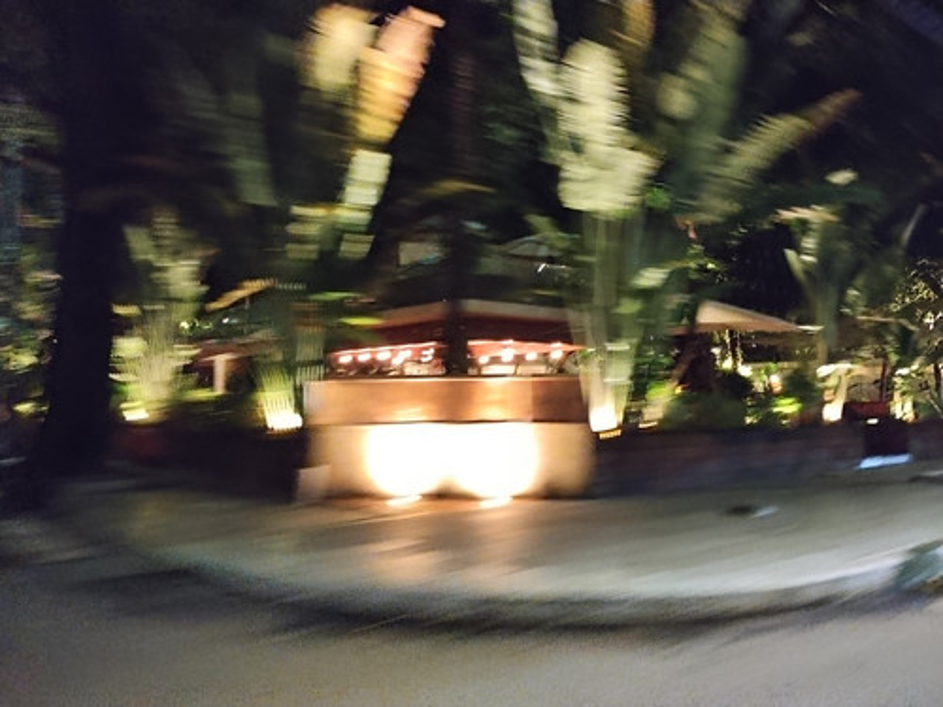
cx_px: 472
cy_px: 354
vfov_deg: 48.2
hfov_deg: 61.7
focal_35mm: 29
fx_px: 790
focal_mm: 4.22
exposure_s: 1/16.7
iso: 2500
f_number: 1.8
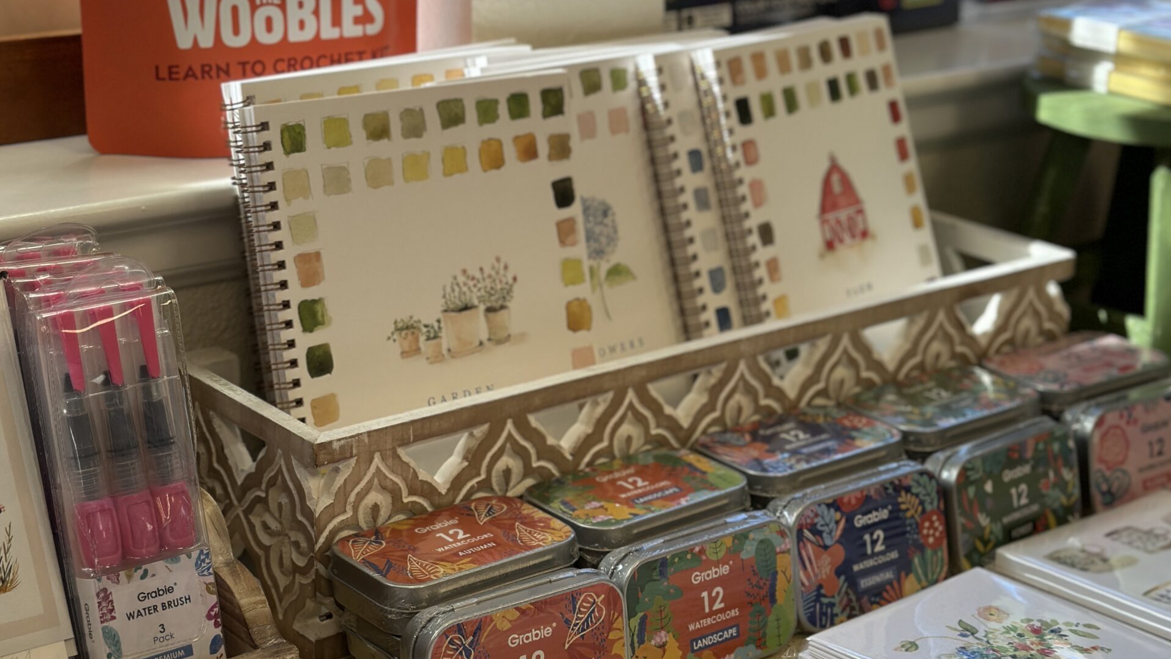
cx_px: 587
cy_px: 269
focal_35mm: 70
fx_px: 2174
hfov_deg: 30.1
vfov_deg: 17.2
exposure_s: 1/268
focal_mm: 6.86
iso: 80
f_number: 1.78
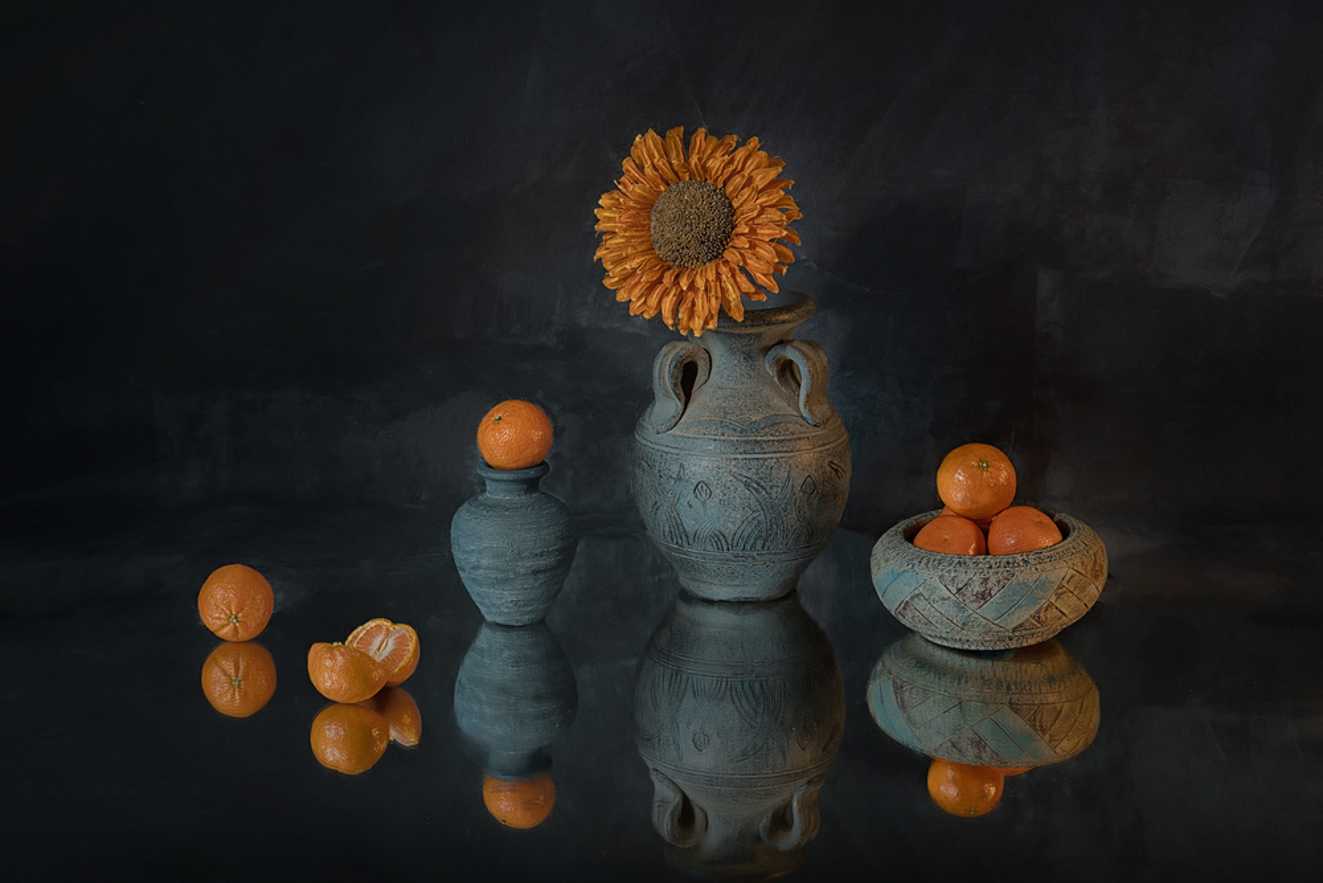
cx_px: 662
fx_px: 2021
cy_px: 442
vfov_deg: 24.6
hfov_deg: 36.2
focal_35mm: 55
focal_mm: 55
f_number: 11
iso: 100
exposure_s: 1/1.67
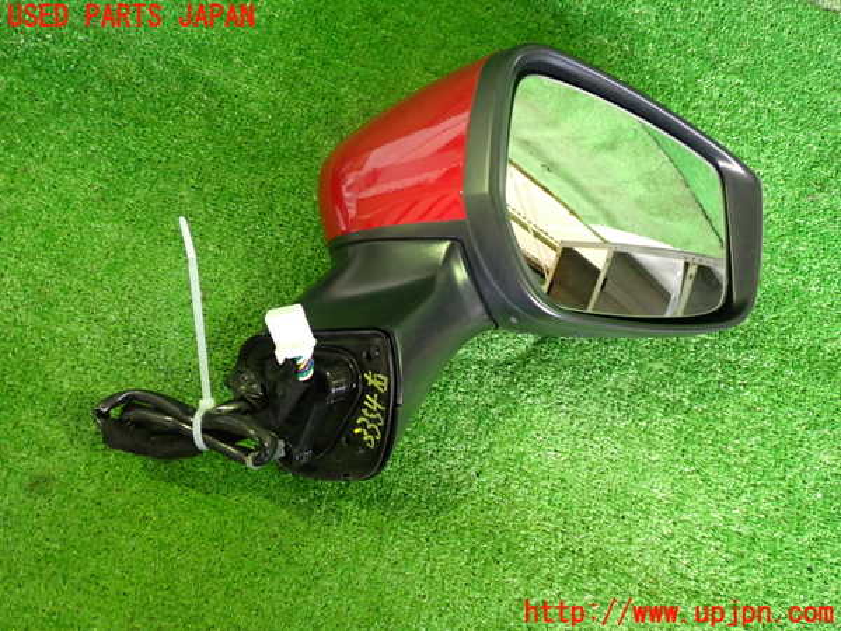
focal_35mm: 30
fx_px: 729
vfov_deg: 46.8
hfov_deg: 60.0
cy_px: 316
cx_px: 420
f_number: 2.3
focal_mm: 5.4
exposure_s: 1/30
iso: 640
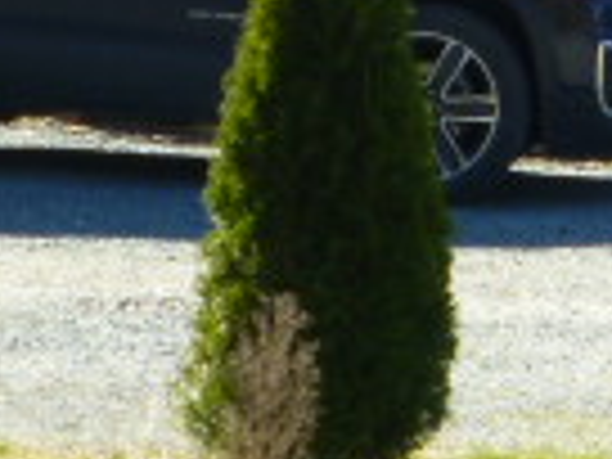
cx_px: 1076
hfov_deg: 3.6
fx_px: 9565
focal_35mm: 541
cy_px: -459
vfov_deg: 2.7
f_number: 5.3
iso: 100
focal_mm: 20.6
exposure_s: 1/125
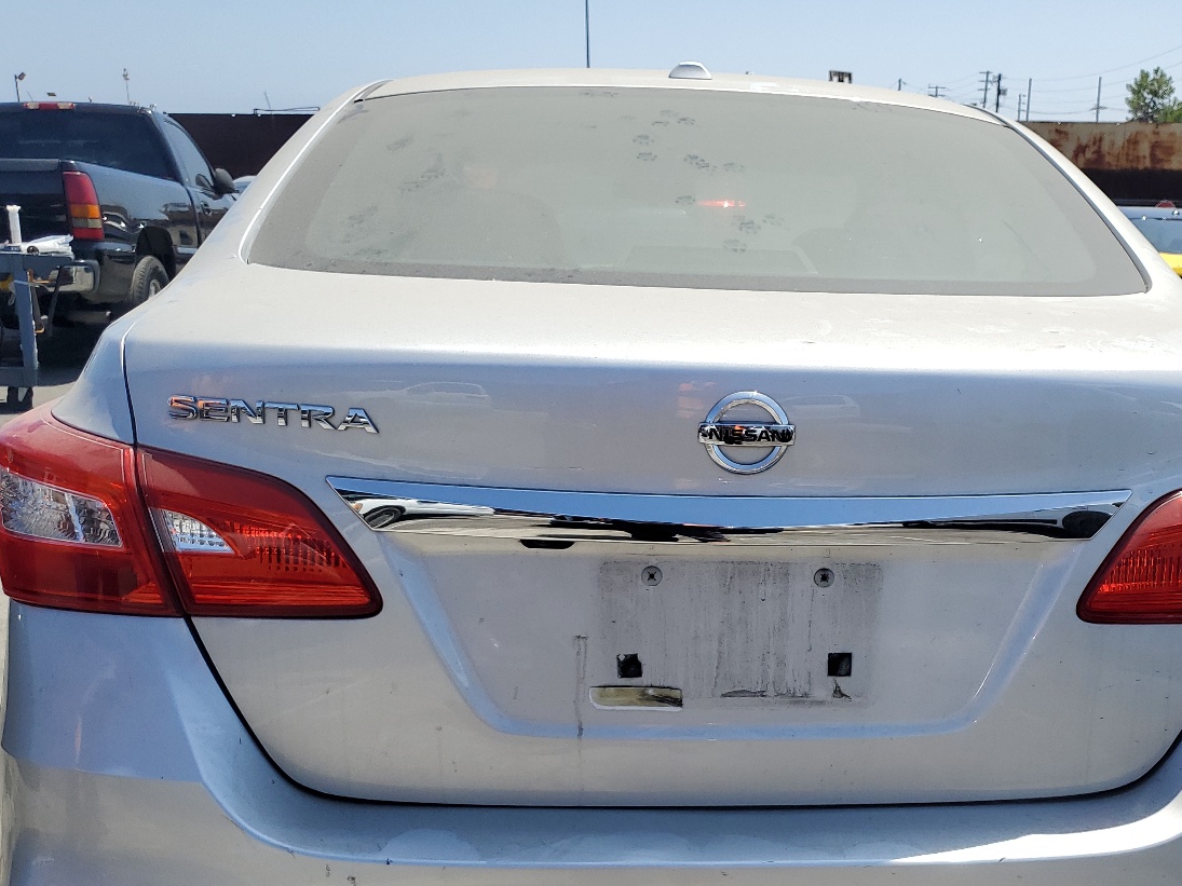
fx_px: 1297
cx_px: 685
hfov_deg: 48.8
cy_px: 617
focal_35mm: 38
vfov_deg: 37.2
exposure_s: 1/3333
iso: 50
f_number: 1.5
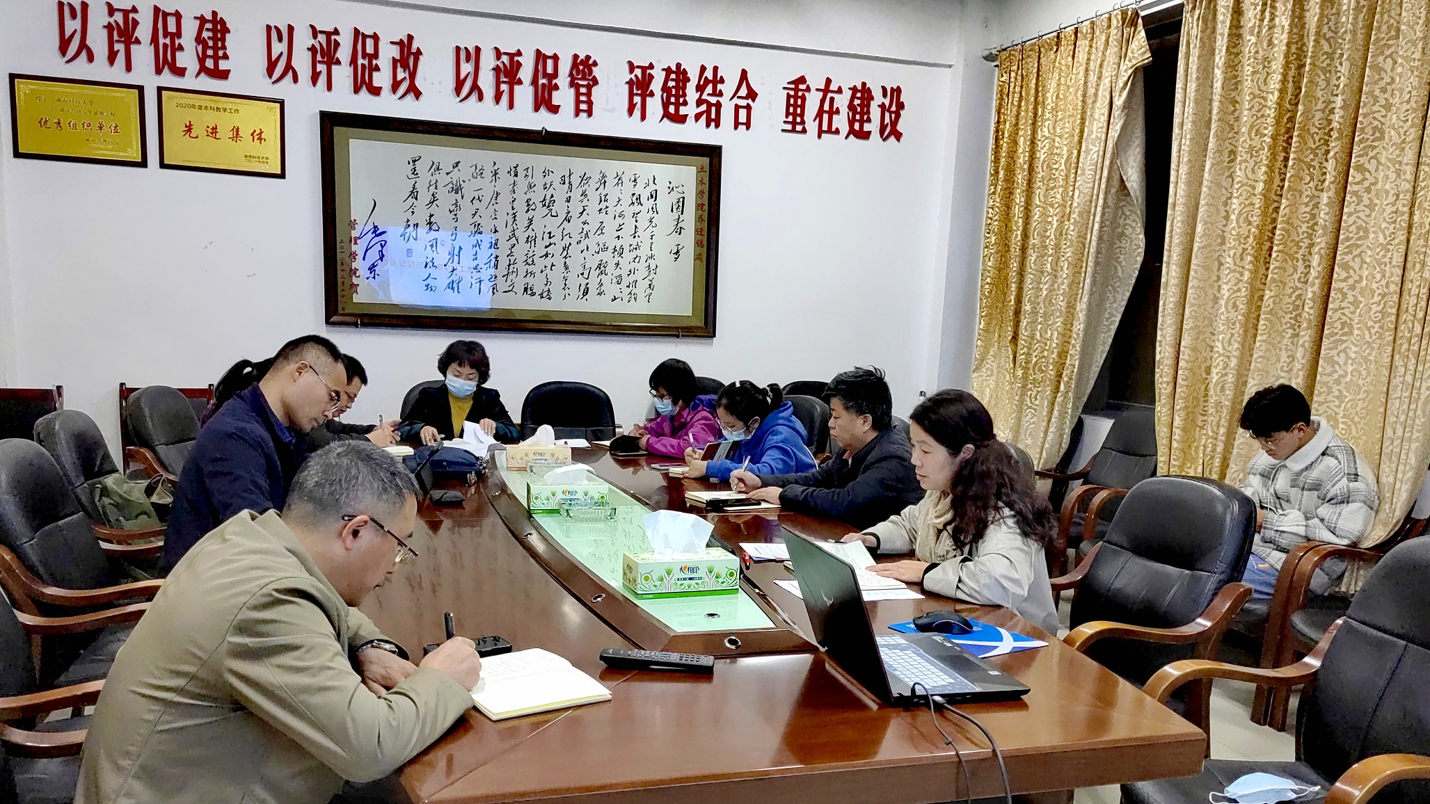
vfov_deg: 38.6
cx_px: 720
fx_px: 1138
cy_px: 525
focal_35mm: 30
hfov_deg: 64.3
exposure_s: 1/100
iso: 500
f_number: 1.8
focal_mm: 5.54
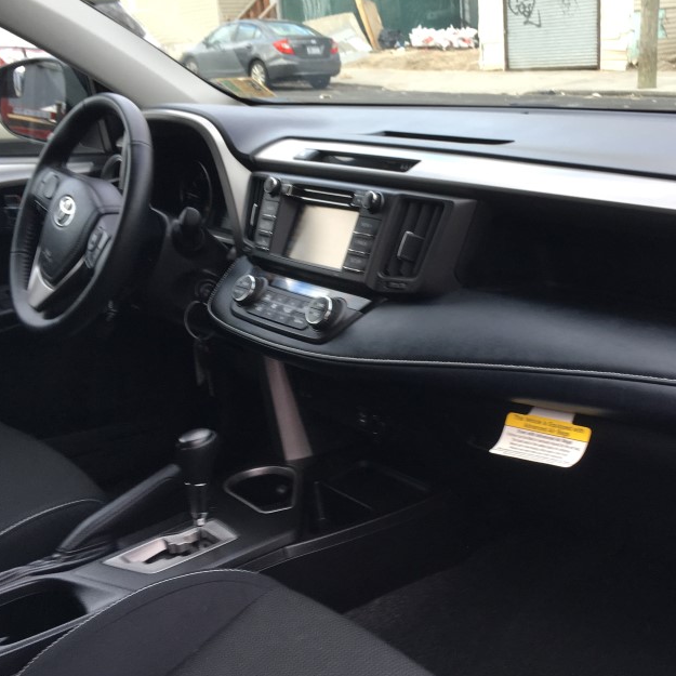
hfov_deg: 39.7
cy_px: 337
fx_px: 928
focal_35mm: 42
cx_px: 425
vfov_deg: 40.0
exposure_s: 1/120
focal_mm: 4.15
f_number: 2.2
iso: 40
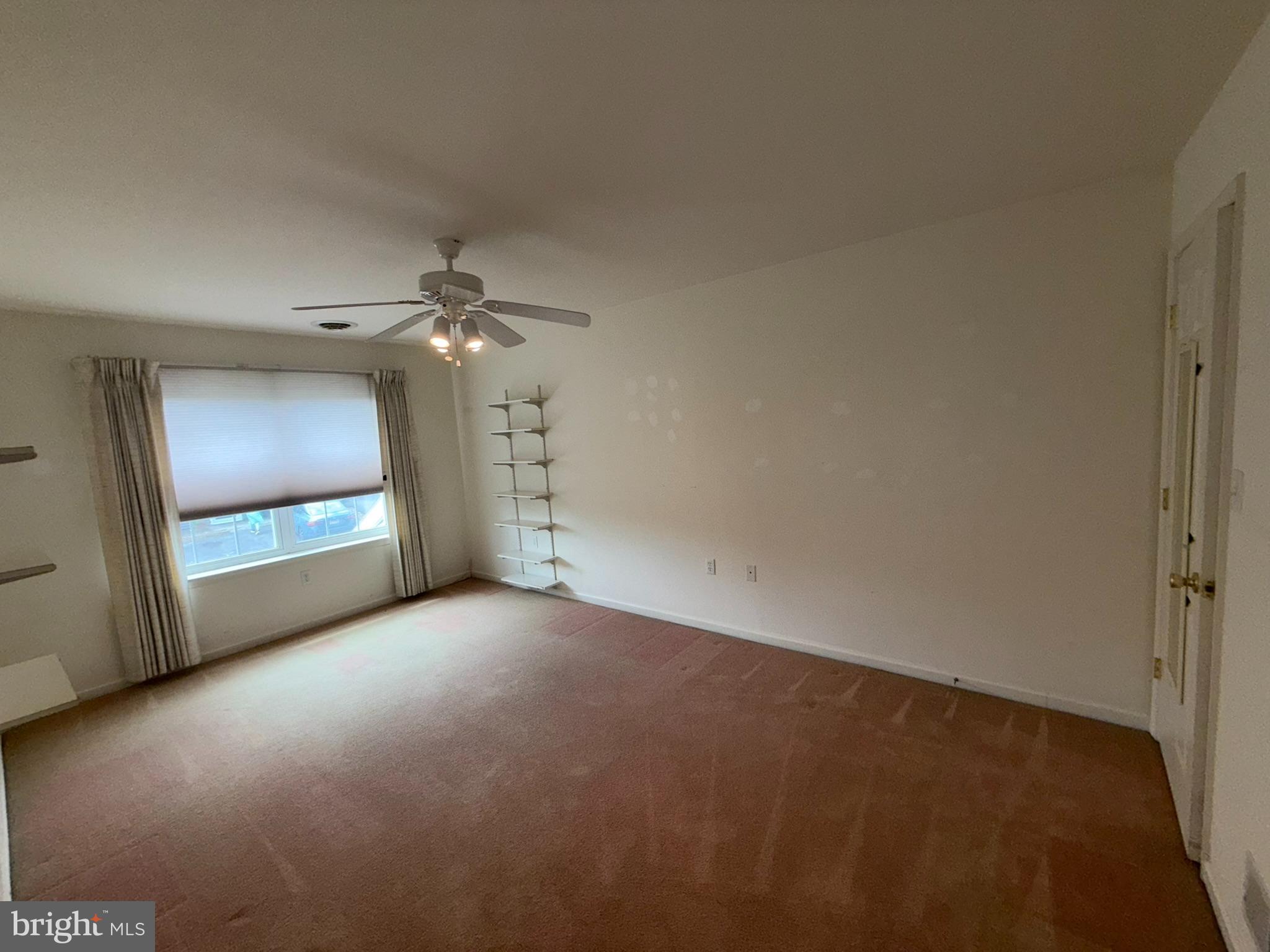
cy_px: 476
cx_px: 635
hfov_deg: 102.1
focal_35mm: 14
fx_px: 514
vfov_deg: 85.7
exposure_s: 1/122
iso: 40
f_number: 2.2
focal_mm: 2.22
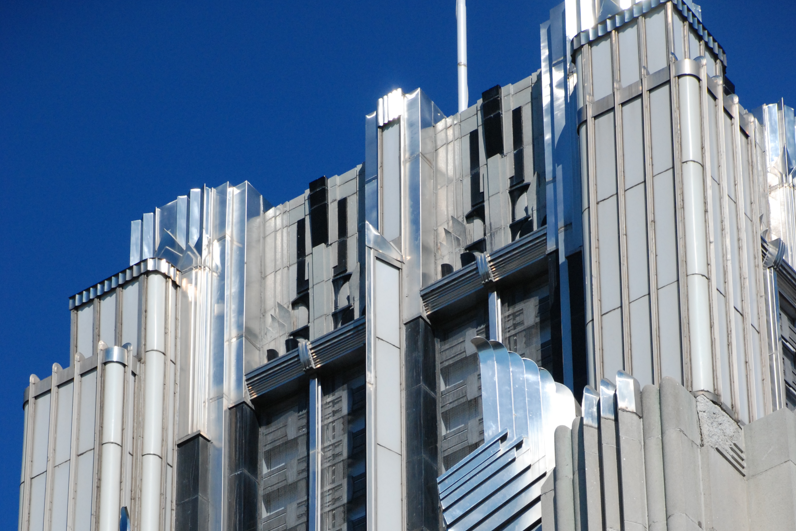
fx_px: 3979
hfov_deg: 11.4
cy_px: 572
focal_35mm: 180
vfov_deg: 7.6
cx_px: 399
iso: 500
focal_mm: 80
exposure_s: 1/2500
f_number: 5.6
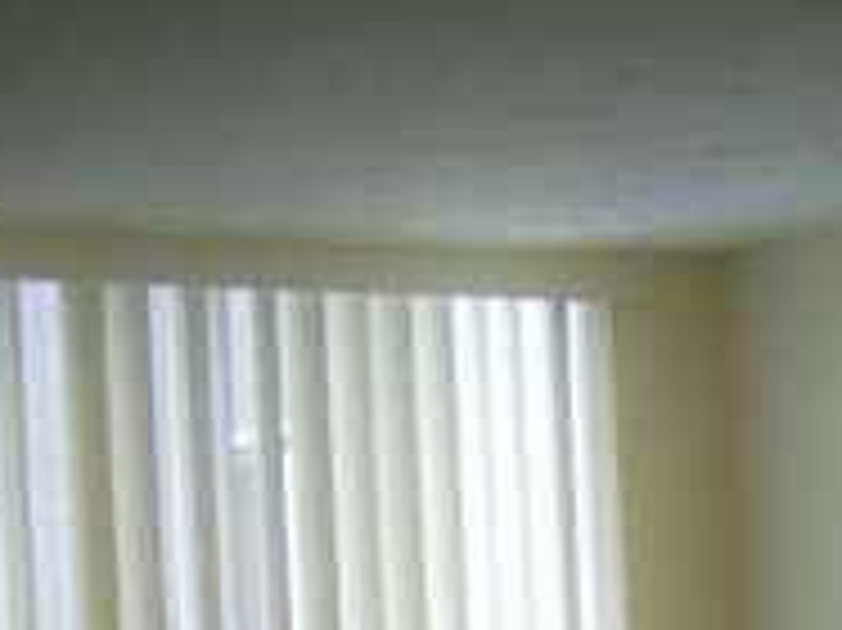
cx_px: 1013
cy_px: 1030
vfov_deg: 11.4
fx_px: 2990
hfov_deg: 15.4
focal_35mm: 123
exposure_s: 1/64
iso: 152
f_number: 2.8
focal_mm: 6
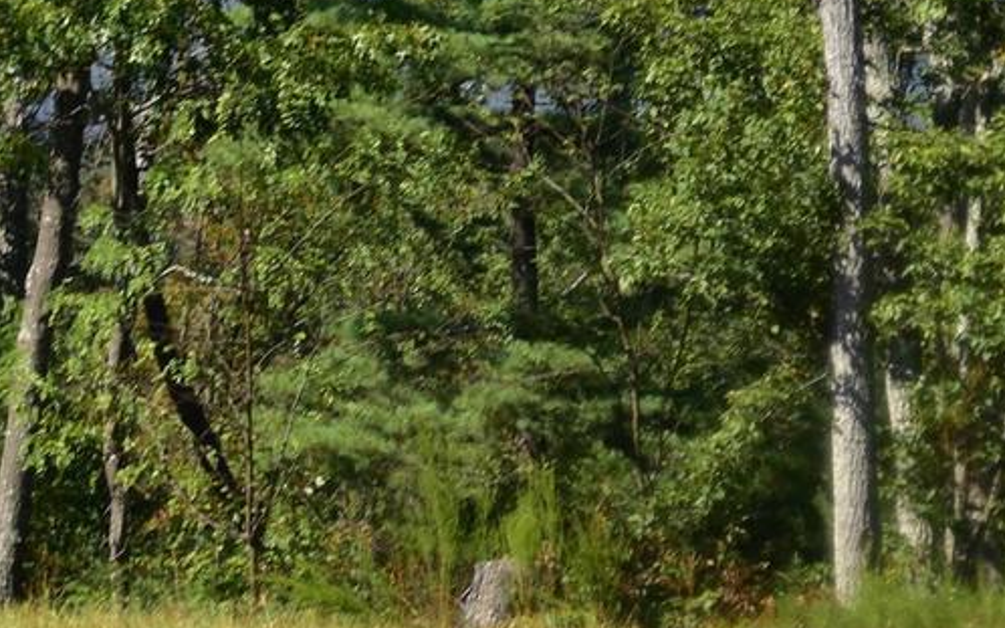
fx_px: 6027
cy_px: -397
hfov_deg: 9.2
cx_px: 1631
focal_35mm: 220
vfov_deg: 5.9
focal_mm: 35
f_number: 9
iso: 200
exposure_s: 1/320
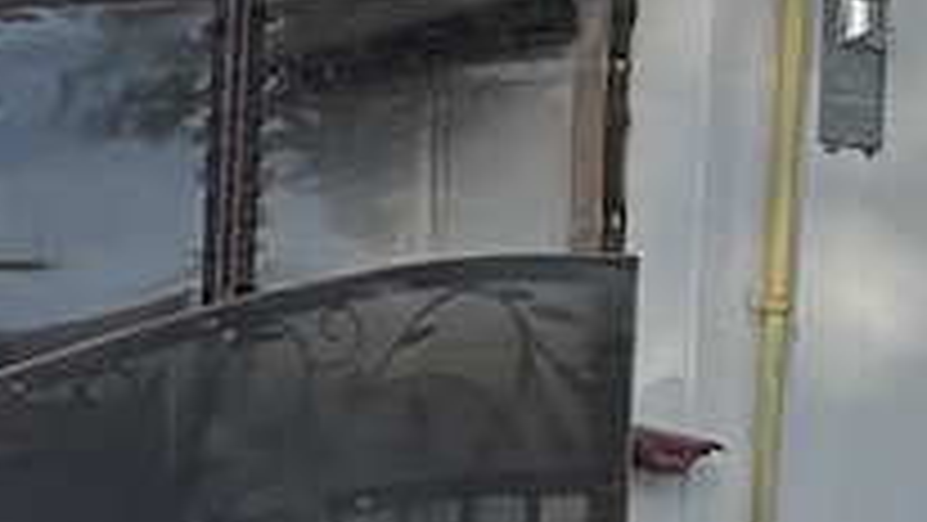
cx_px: -670
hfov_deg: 15.0
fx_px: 3123
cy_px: 914
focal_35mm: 127
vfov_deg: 9.2
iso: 80
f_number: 1.78
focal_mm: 6.76
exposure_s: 1/1010
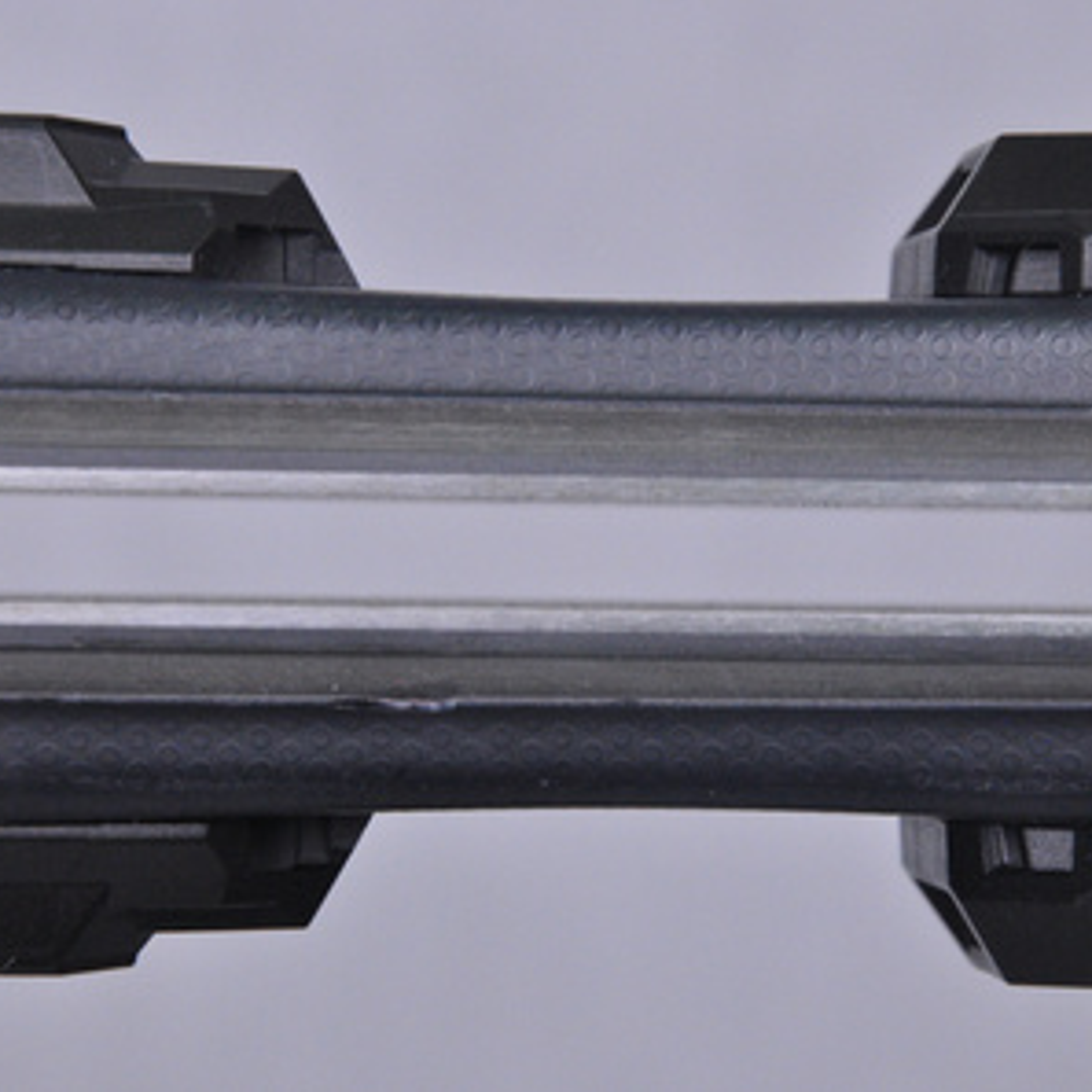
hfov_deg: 8.6
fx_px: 7232
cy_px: 546
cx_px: 596
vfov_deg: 8.6
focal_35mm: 203
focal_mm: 105
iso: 3200
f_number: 9.5
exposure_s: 1/125
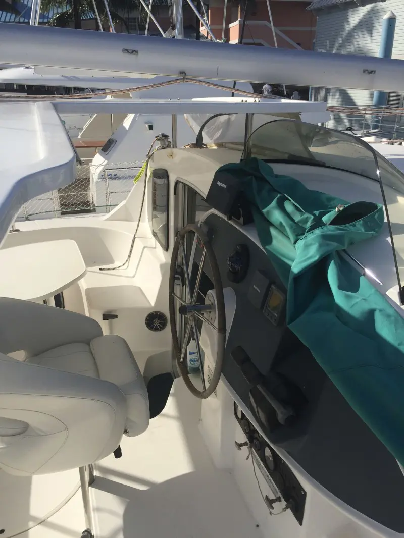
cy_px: 269
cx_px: 202
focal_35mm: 29
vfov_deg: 61.6
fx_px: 451
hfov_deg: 48.2
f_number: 2.2
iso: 32
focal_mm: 4.15
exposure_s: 1/3300
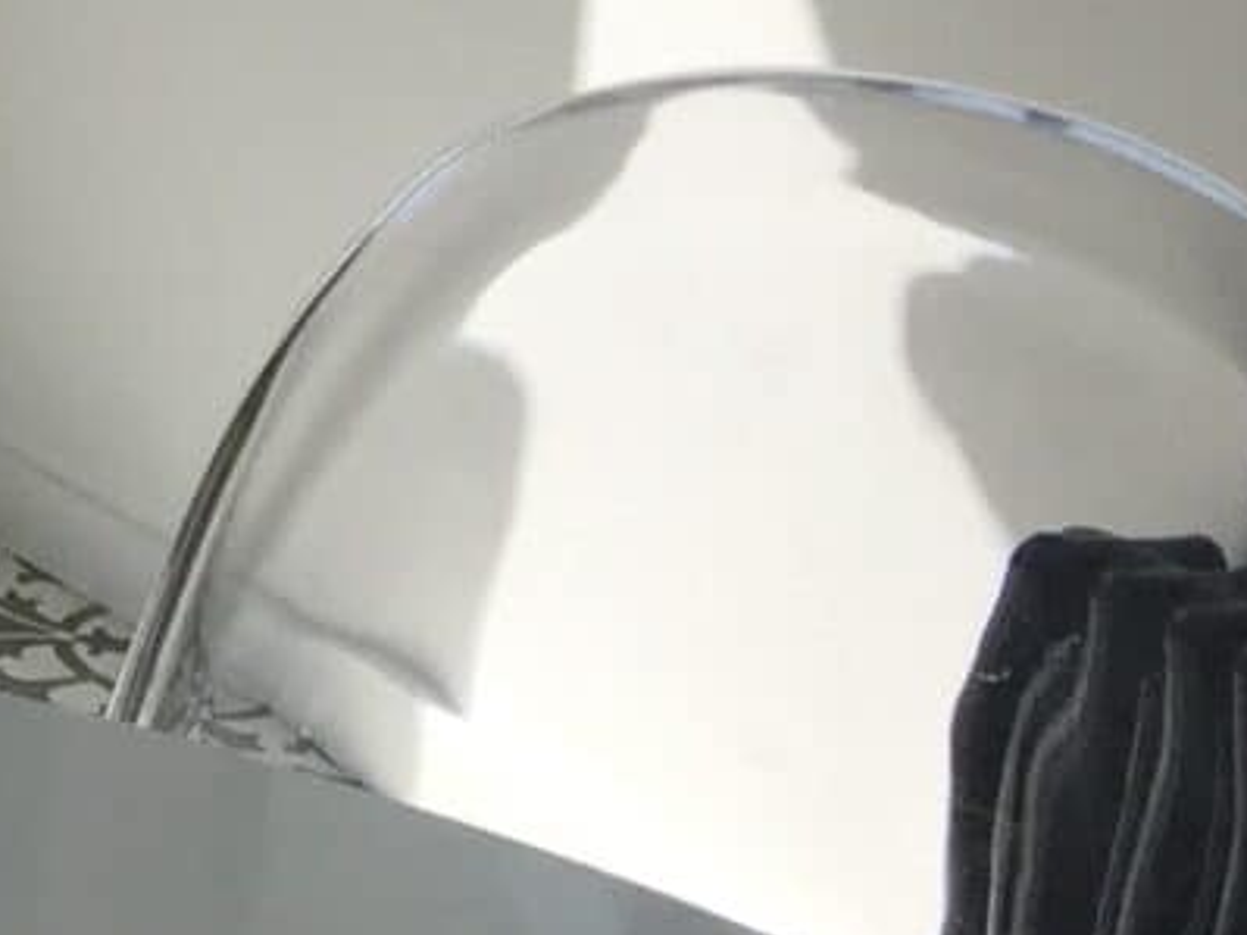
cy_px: -729
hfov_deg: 8.9
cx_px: -2388
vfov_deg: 7.7
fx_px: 6698
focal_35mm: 186
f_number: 2.2
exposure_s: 1/1236
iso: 32
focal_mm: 4.15
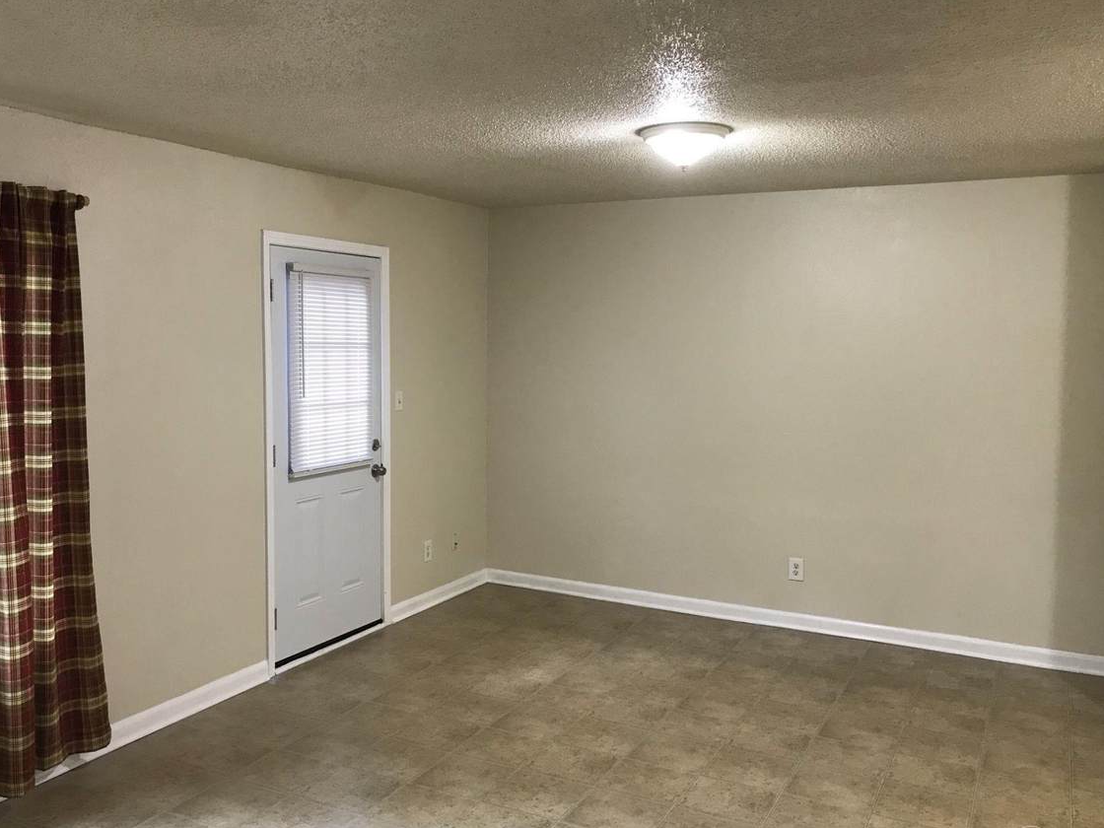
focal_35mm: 32
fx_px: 1021
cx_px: 484
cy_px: 421
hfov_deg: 56.7
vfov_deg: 44.2
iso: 32
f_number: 1.8
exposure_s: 1/24
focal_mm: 3.99
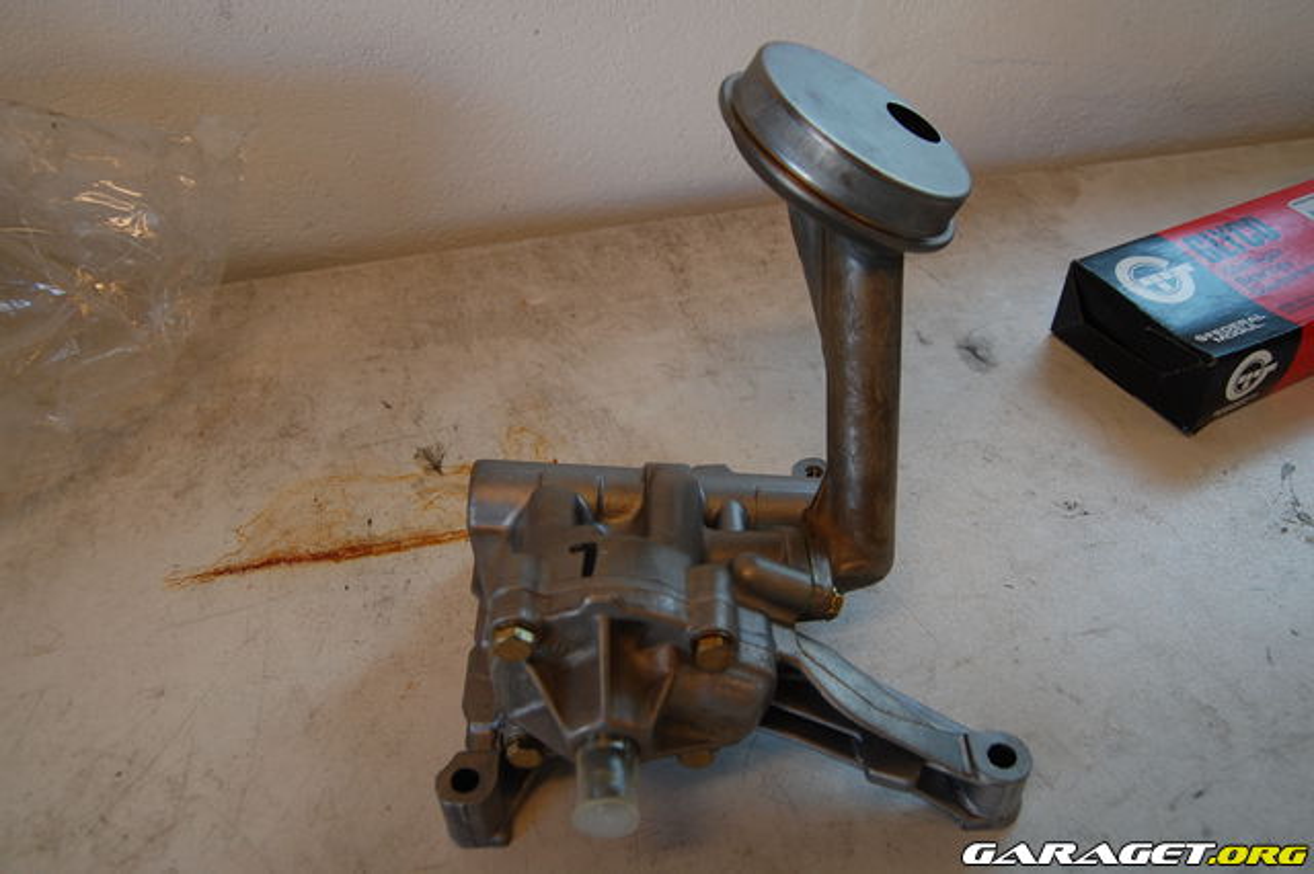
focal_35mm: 30
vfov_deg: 43.6
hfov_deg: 62.0
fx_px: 1094
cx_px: 657
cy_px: 437
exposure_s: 1/125
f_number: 5.6
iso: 360
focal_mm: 20
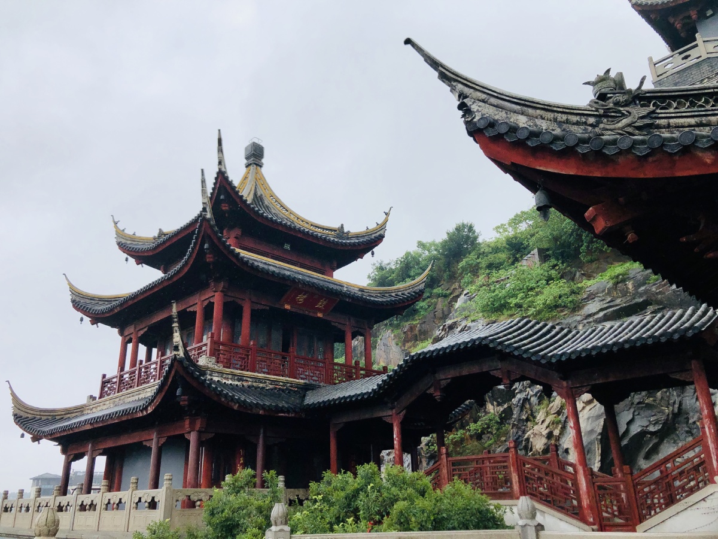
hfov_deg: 63.4
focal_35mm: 28
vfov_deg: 49.7
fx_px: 581
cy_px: 270
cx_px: 359
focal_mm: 3.99
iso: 20
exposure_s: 1/480
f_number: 1.8
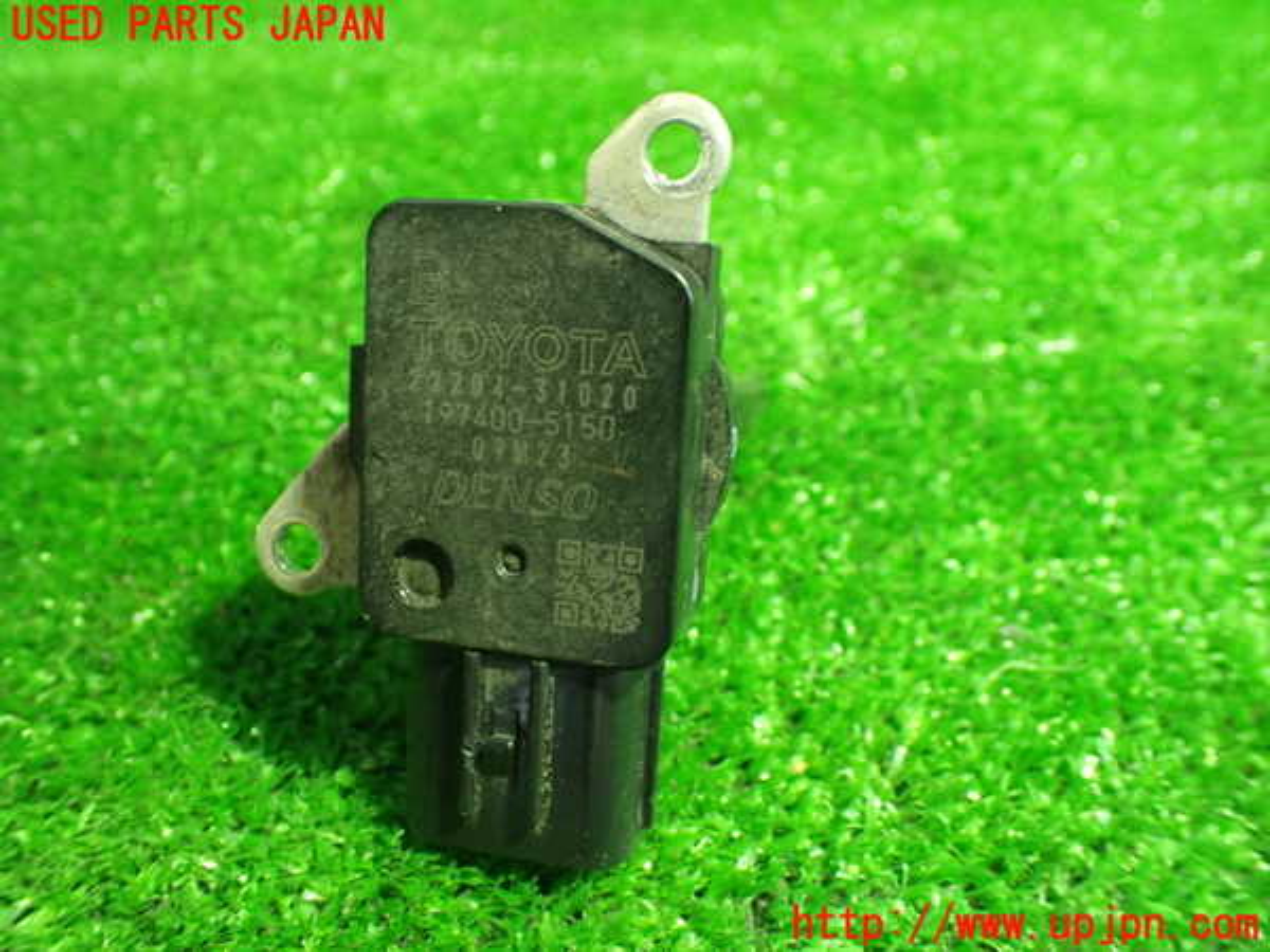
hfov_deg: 60.0
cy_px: 476
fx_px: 1101
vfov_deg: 46.8
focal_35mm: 30
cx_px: 635
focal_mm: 5.4
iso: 800
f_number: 2.3
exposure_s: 1/40
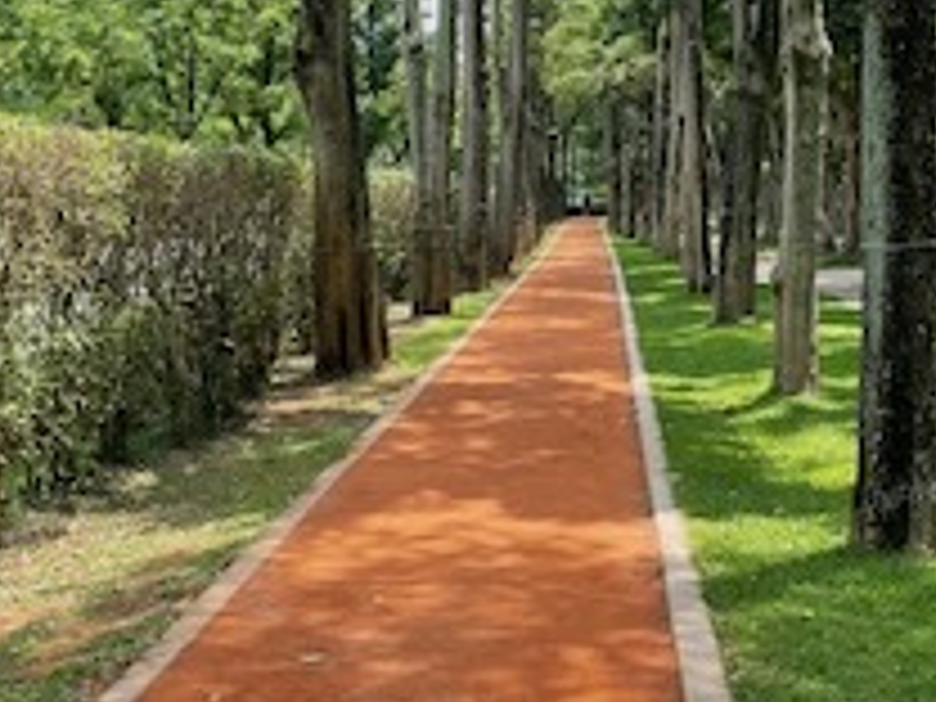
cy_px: 310
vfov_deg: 23.3
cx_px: 436
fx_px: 1703
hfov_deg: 30.7
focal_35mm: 63
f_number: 1.6
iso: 32
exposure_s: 1/882
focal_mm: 4.2
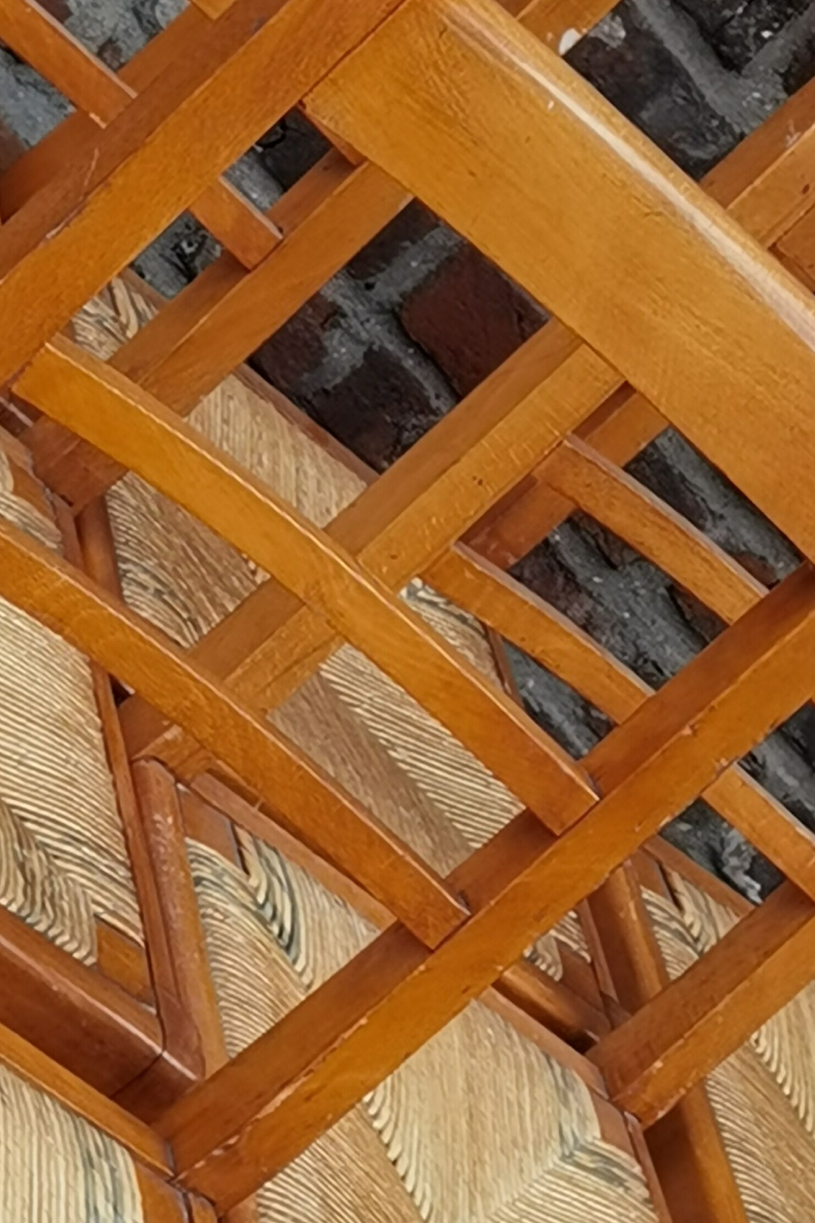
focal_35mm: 146
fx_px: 4959
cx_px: 366
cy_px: 648
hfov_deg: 9.4
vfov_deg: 14.1
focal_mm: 6.71
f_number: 1.9
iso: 50
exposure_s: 1/180
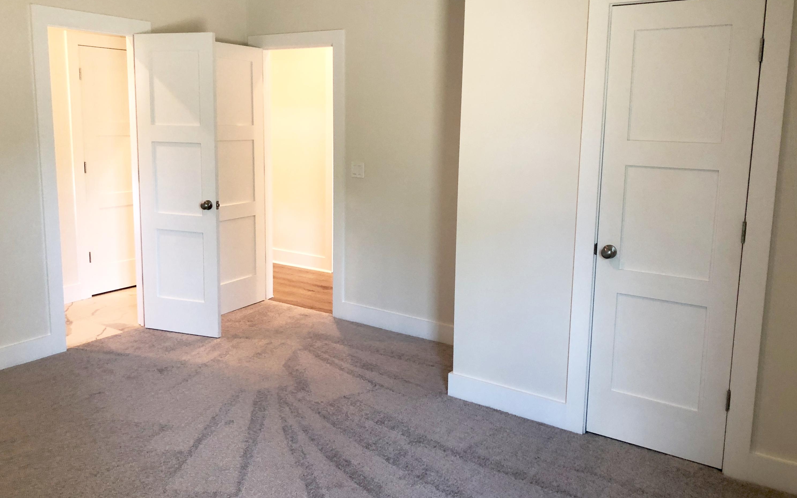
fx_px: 652
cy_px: 226
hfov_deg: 62.9
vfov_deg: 41.8
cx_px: 398
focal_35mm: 30
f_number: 1.8
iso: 40
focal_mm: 4
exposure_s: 1/20
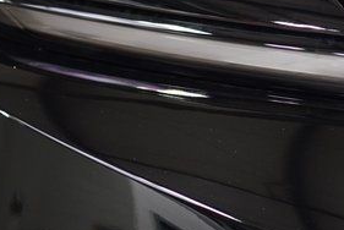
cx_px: 275
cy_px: 47
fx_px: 2286
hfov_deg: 8.6
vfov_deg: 5.8
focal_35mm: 239
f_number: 2.8
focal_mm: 70
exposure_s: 1/60
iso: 1600
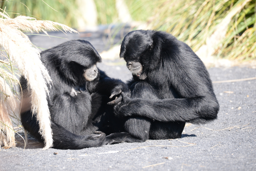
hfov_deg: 3.4
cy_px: 86
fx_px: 4268
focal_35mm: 600
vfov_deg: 2.3
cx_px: 128
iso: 800
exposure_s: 1/250
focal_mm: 600
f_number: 11
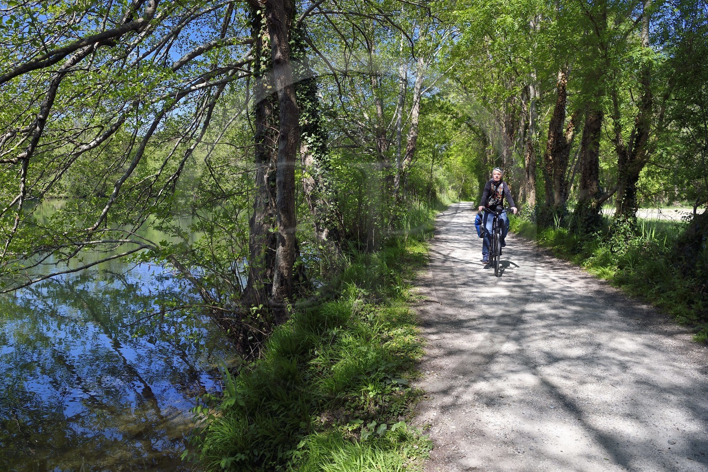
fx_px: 472
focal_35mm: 24
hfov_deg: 73.7
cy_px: 236
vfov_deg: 53.1
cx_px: 354
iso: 200
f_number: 7.1
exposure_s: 1/500
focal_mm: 24
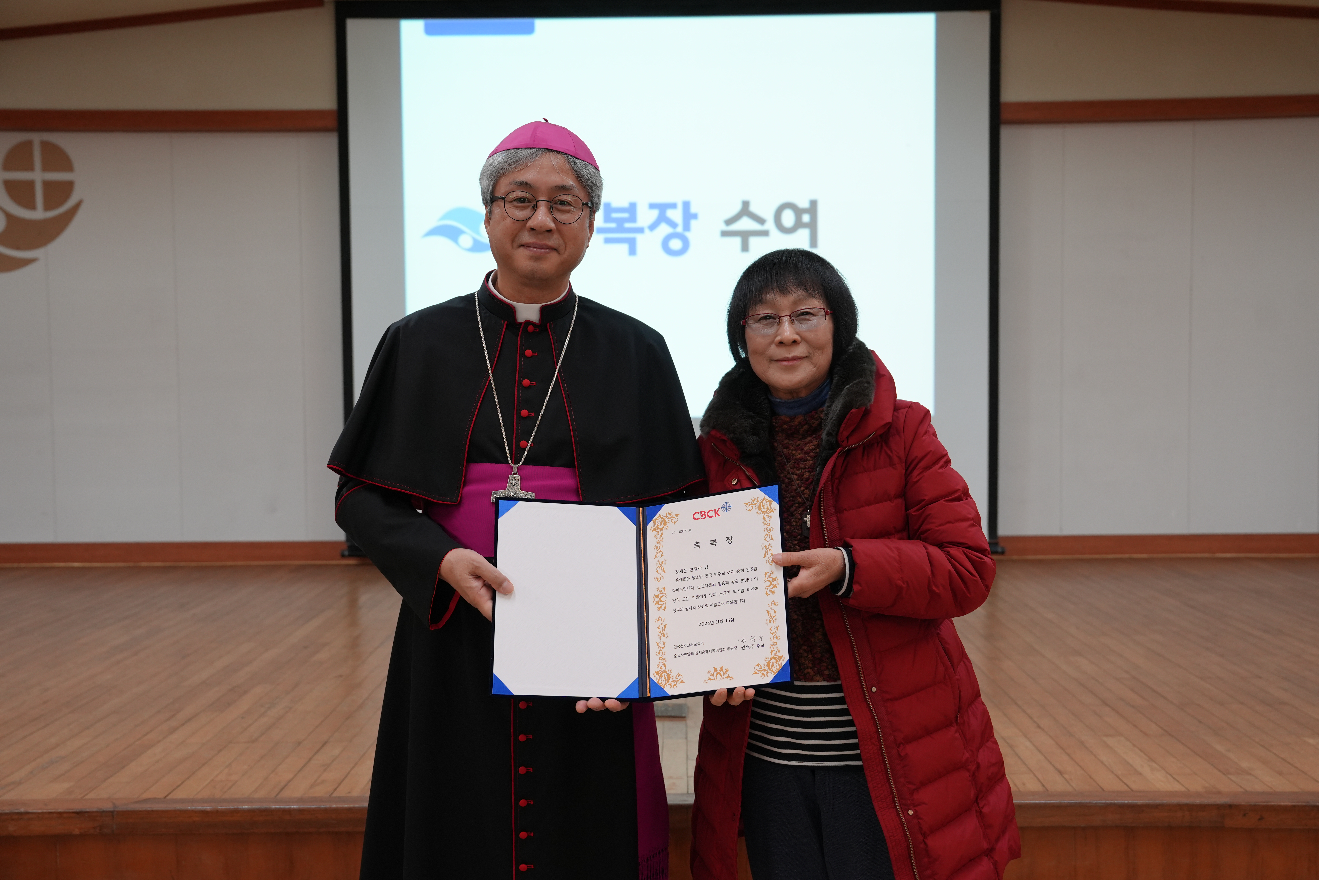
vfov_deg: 37.9
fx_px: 1282
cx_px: 660
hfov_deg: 54.4
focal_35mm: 35
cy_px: 440
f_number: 4
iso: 1000
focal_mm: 35
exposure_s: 1/160
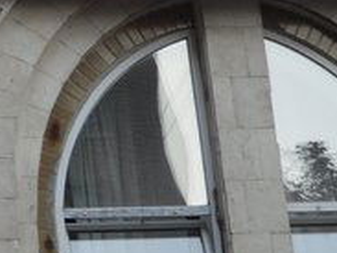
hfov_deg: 9.6
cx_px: -282
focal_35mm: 196
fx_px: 1907
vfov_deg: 7.5
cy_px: -17
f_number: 3.5
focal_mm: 6.3
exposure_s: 1/346
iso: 80
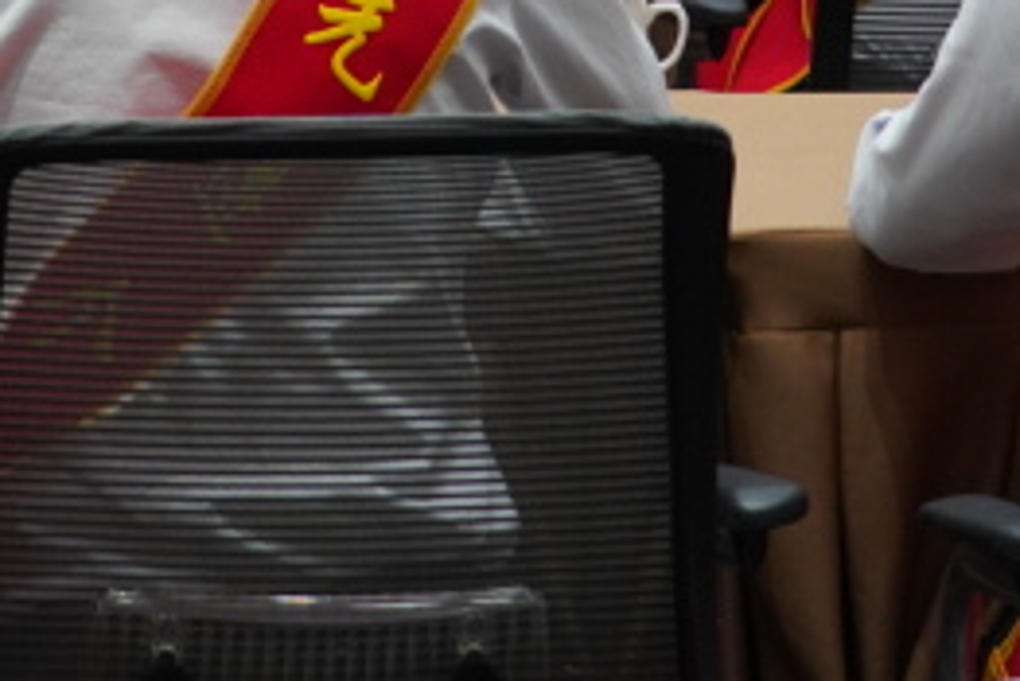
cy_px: -1039
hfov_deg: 9.4
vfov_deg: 6.1
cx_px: -171
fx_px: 6123
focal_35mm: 216
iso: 800
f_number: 4
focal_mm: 35
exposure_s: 1/160
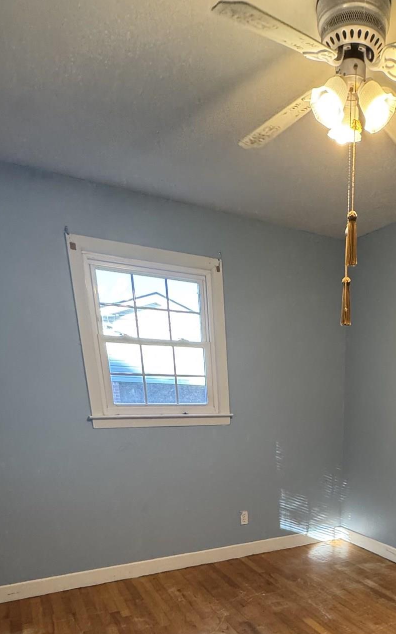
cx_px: 325
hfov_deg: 43.5
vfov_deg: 59.9
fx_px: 466
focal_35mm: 27
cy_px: 550
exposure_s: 1/60
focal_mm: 2.22
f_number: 2.2
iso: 250
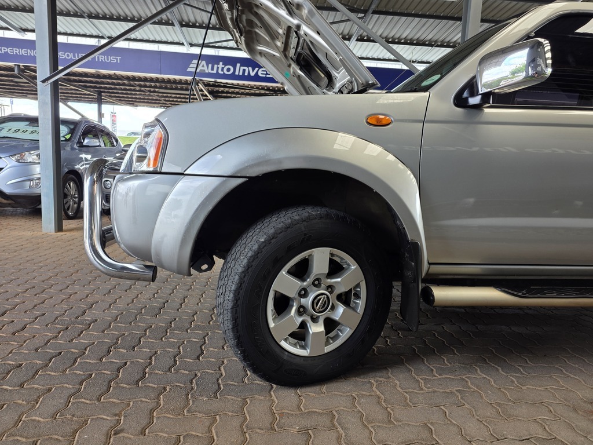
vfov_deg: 58.9
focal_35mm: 23
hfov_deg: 73.9
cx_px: 296
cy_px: 222
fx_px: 394
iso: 64
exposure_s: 1/180
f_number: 1.7
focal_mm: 6.25
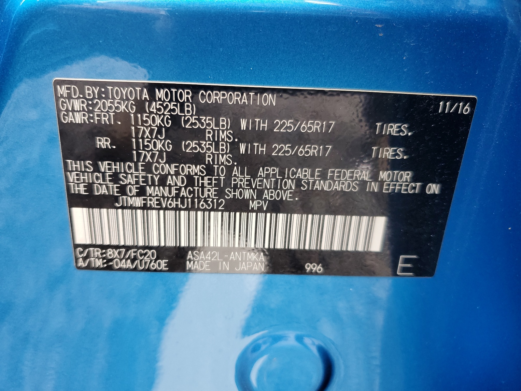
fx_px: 391
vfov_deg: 53.1
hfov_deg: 67.3
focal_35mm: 26
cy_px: 196
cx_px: 260
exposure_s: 1/120
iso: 52
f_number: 1.5
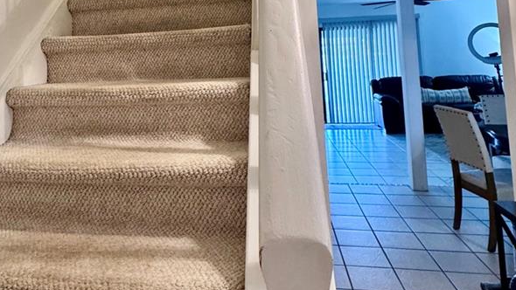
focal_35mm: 31
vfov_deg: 35.5
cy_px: 27
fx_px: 424
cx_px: 191
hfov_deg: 61.7
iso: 500
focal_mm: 2.22
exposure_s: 1/60
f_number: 2.2
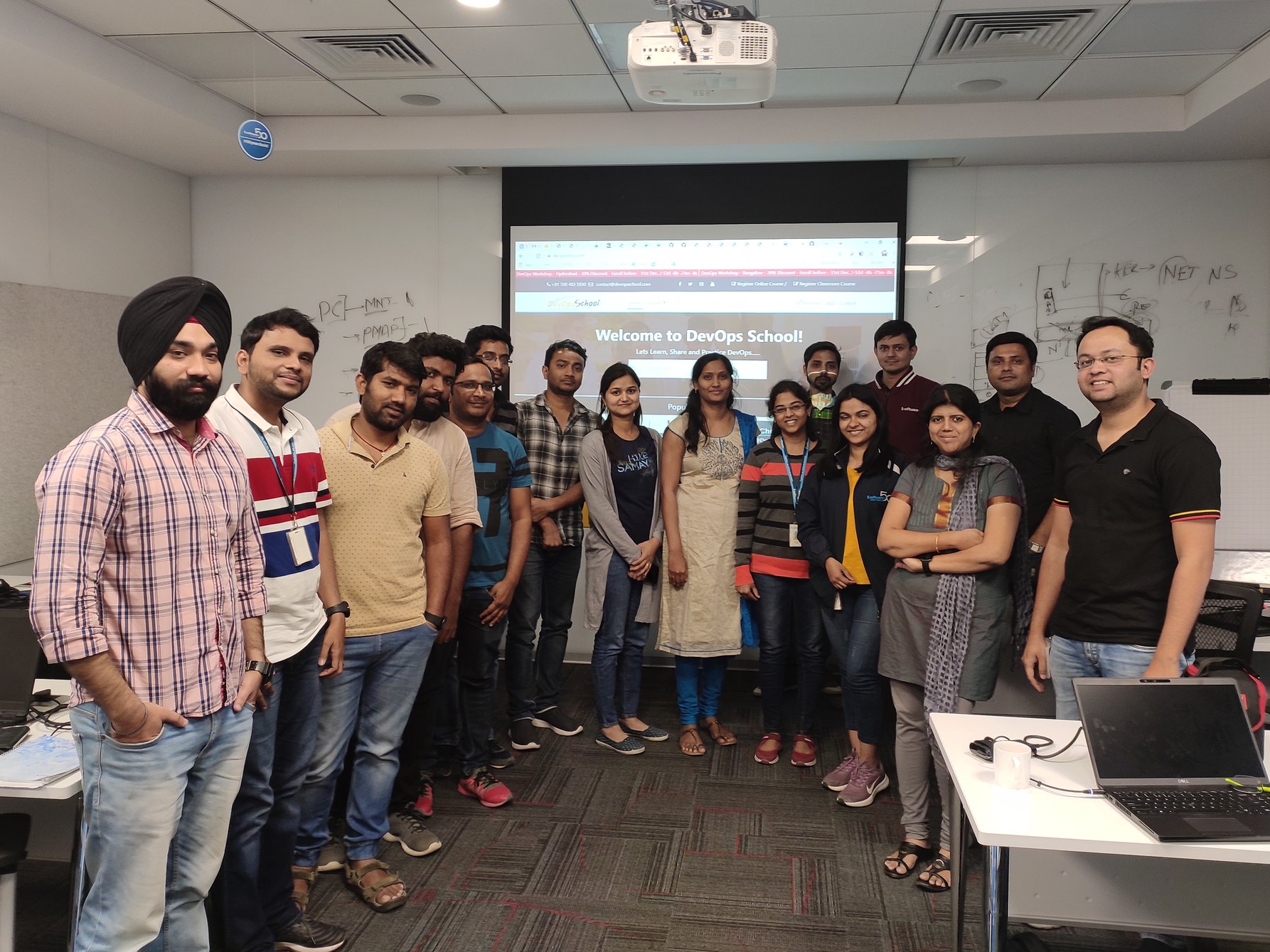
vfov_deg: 49.6
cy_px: 423
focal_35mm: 28
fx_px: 1027
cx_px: 653
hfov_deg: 63.4
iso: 233
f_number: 1.79
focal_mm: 4.74
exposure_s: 1/33
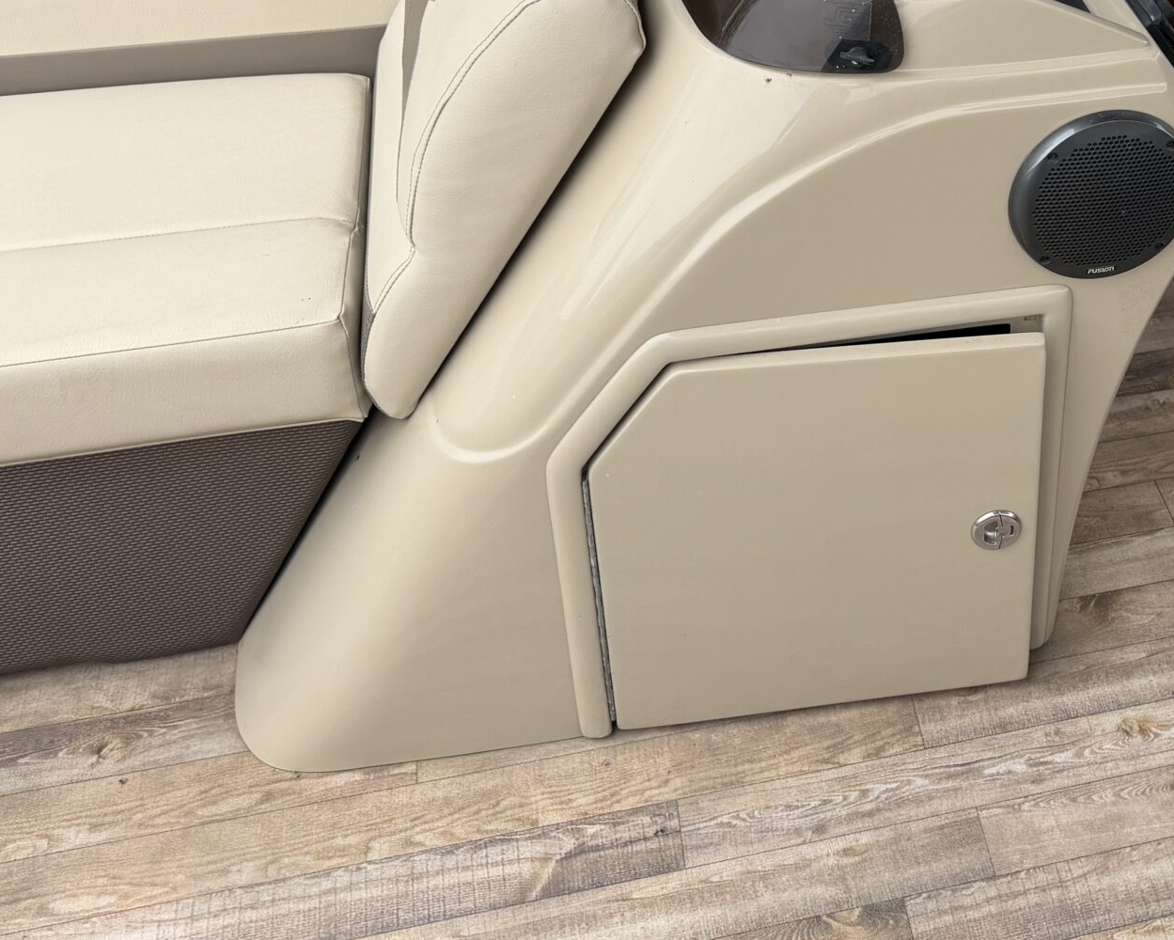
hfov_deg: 36.3
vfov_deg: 30.7
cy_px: 193
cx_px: 1066
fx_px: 1668
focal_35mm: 48
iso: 80
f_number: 1.78
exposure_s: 1/1156
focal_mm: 6.76
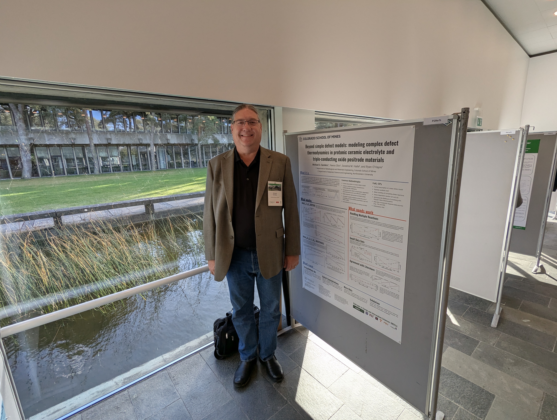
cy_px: 210
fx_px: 258
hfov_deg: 94.4
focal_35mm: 16
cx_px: 278
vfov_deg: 78.2
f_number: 2.2
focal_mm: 2.35
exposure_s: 1/220
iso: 72
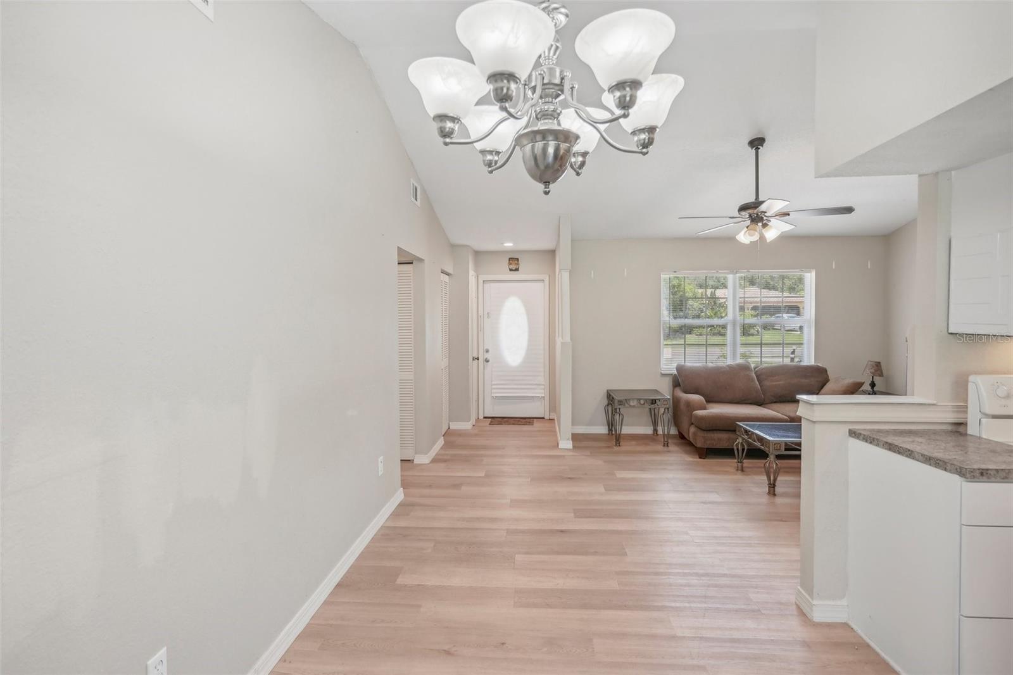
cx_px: 506
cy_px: 338
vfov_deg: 73.7
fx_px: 450
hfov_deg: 96.7
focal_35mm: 16
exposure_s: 1/60
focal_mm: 16
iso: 400
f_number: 4
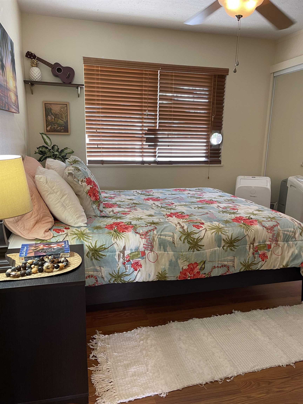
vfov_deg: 69.4
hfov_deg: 54.9
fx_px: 292
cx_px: 152
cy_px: 202
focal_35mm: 25
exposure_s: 1/60
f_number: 1.6
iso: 200
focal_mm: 5.1
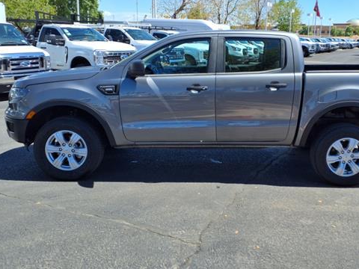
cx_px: 224
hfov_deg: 50.9
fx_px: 373
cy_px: 103
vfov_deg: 39.4
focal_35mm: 36
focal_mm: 3.58
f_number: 1.9
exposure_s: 1/1667
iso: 40
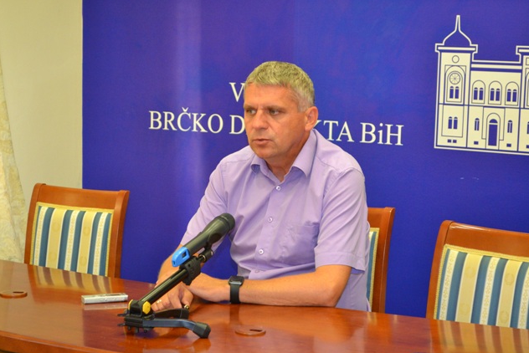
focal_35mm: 84
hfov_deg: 24.3
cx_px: 264
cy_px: 178
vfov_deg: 16.4
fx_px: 1228
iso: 2200
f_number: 5.6
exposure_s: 1/60
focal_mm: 55
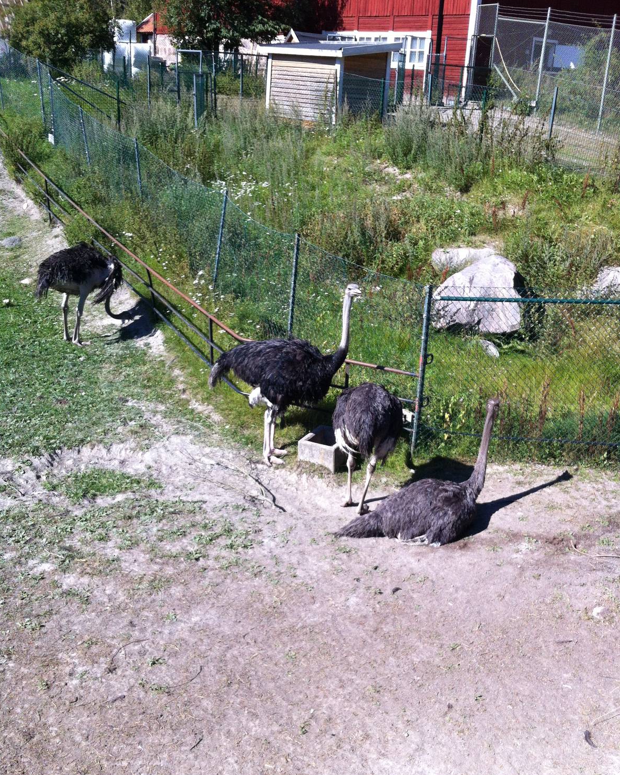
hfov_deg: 40.1
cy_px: 412
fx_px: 849
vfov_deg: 49.1
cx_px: 312
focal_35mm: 37
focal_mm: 3.85
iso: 80
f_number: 2.8
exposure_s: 1/914
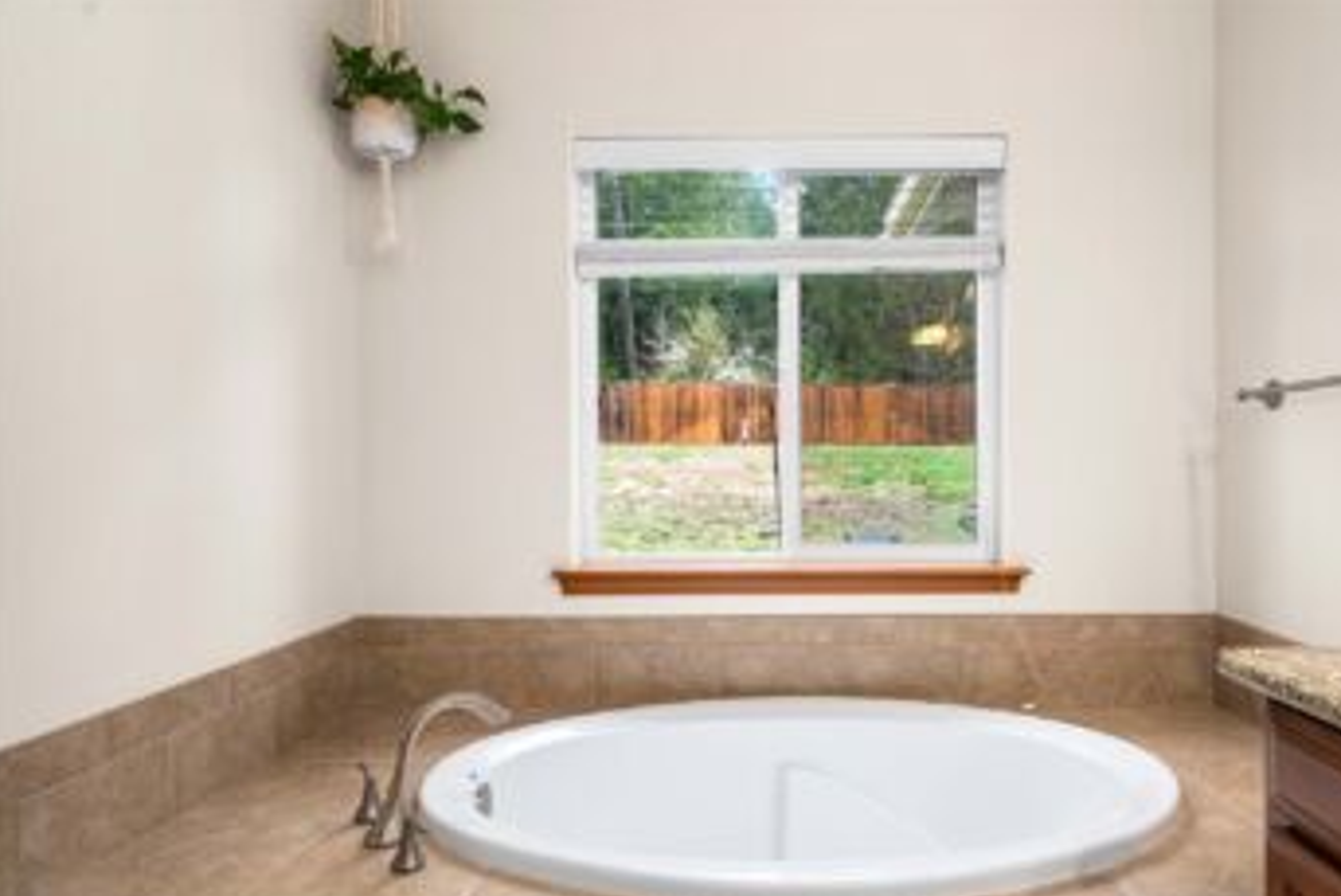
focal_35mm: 21
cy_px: 507
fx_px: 783
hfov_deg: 80.7
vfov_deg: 59.3
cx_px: 770
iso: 125
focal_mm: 18
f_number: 7.1
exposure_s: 1/60
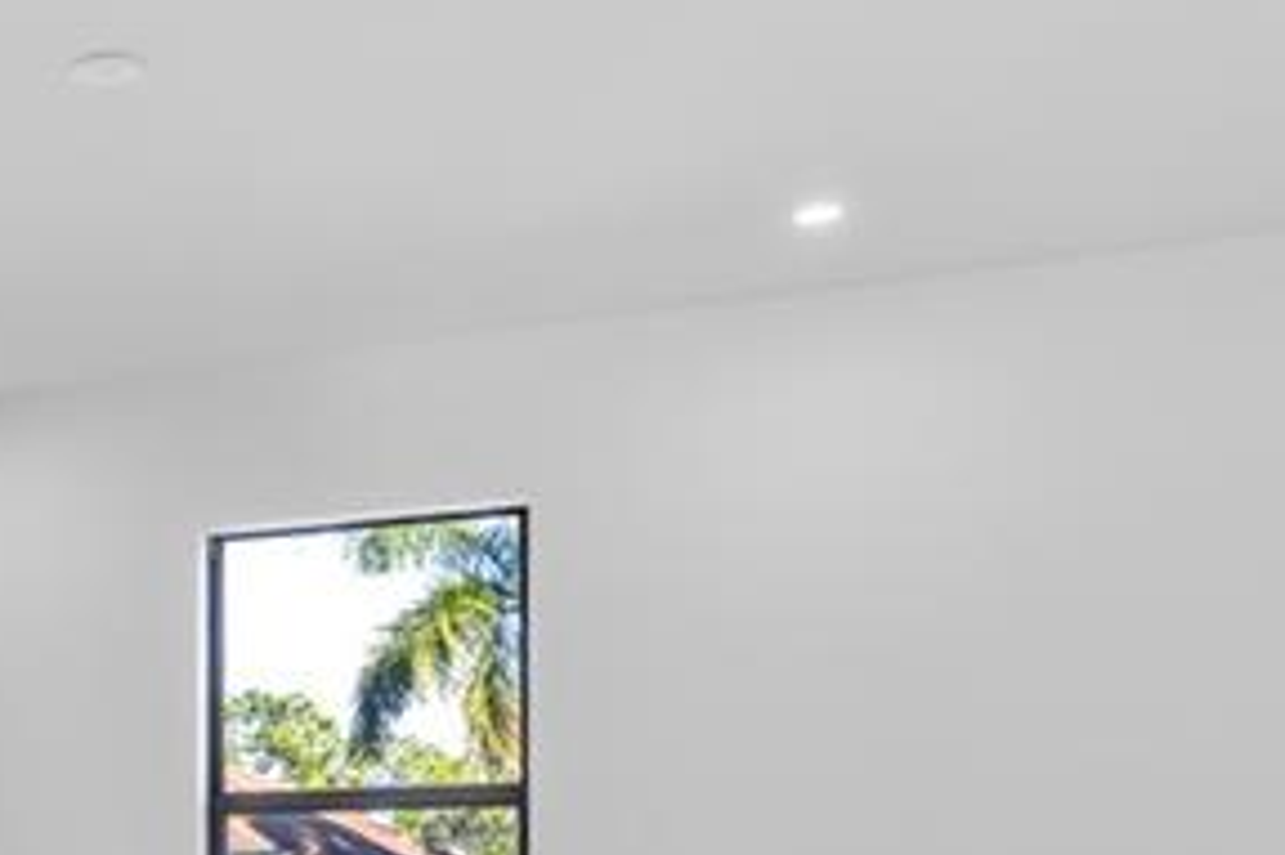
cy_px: 904
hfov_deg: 30.4
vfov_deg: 22.6
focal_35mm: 57
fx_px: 2033
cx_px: -210
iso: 125
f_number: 4
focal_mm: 16
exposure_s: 1/160
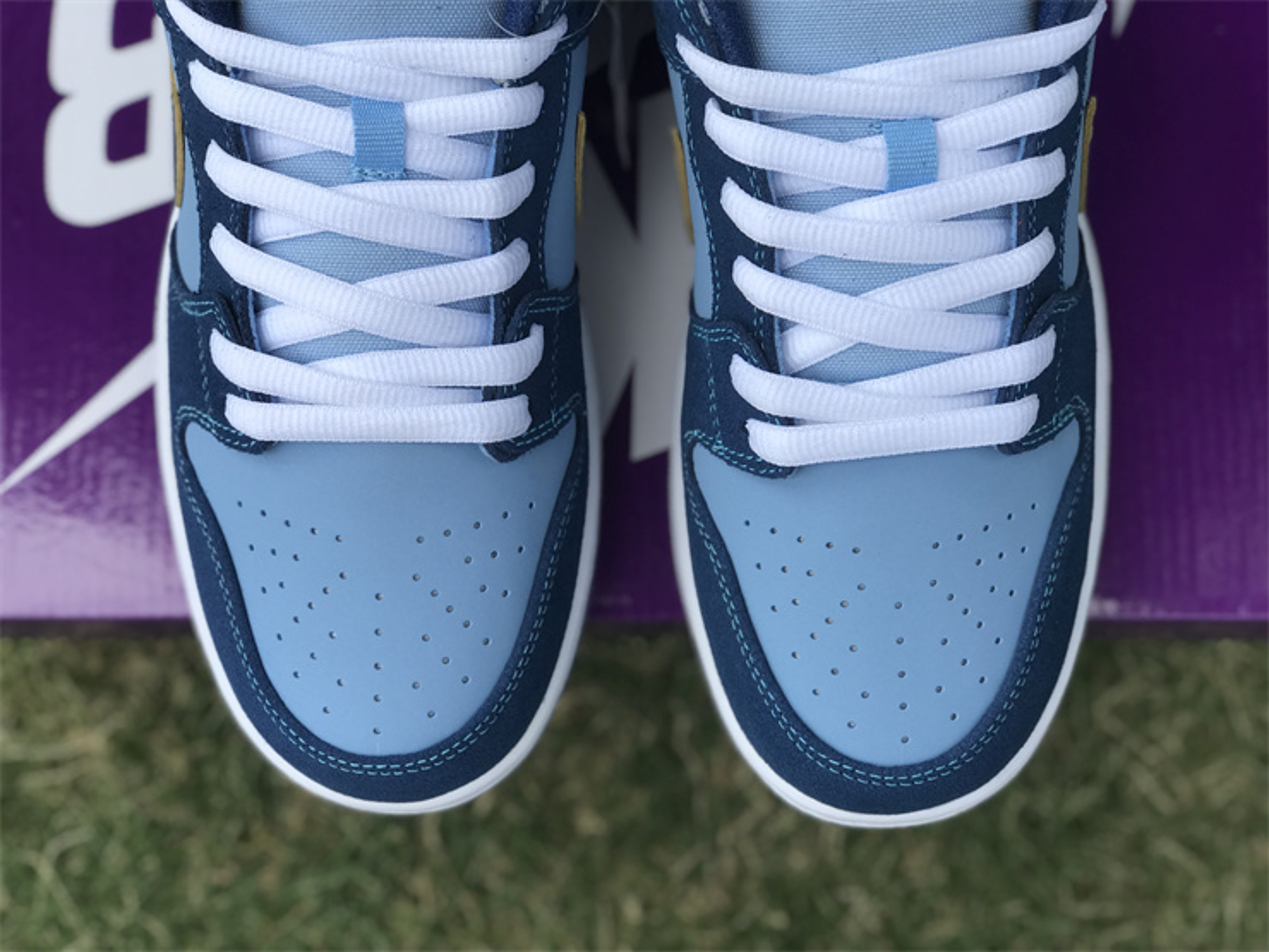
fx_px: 2090
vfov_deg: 25.7
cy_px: 476
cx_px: 634
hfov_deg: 33.8
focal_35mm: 57
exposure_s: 1/282
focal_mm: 6.6
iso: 20
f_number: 2.8
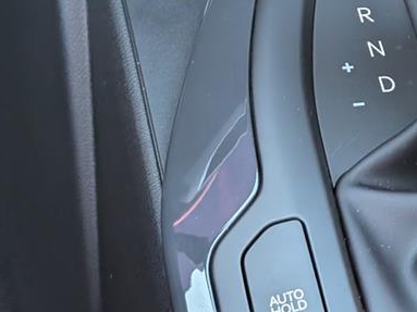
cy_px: 26
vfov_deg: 11.2
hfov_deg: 14.7
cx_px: 456
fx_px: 1578
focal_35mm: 131
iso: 483
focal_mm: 6.9
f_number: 1.68
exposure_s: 1/278
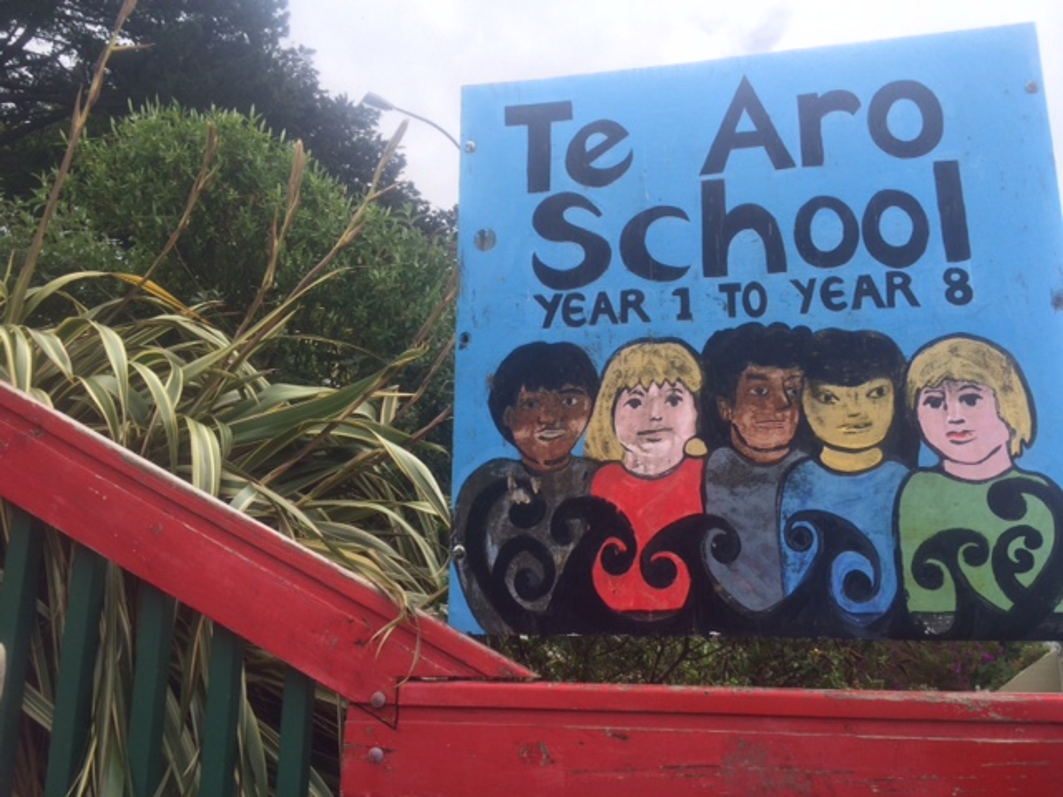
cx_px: 532
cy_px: 398
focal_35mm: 29
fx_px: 891
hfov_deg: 61.7
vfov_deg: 48.2
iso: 32
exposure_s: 1/1172
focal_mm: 4.15
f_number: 2.2
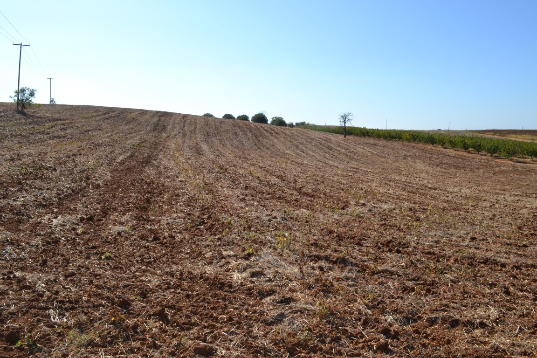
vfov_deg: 47.9
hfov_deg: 67.4
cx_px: 268
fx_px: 403
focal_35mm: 27
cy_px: 179
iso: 100
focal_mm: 18
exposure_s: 1/200
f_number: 10
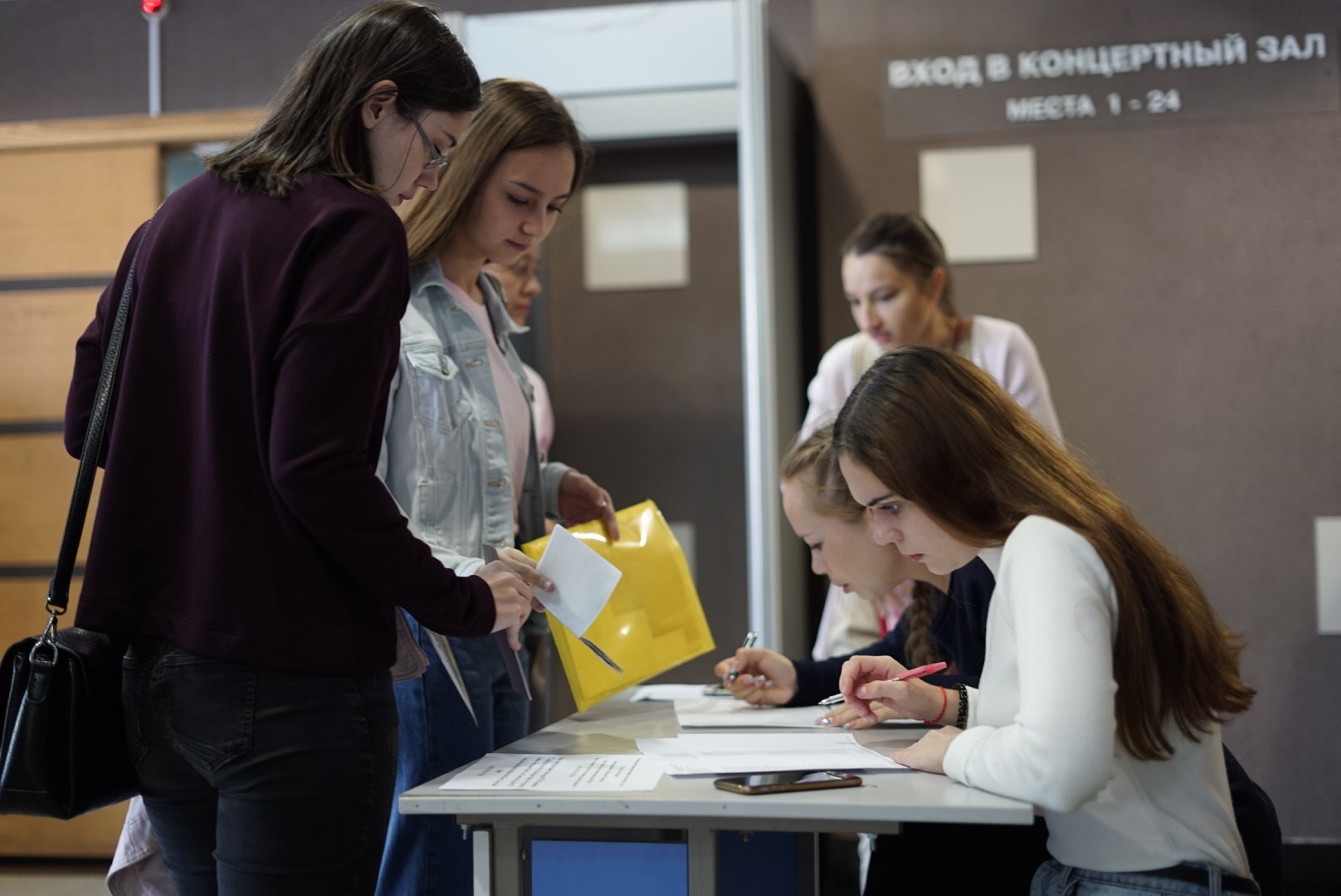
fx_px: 1864
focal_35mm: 50
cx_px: 670
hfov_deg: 39.6
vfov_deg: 27.0
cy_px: 448
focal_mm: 50
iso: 500
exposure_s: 1/60
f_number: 2
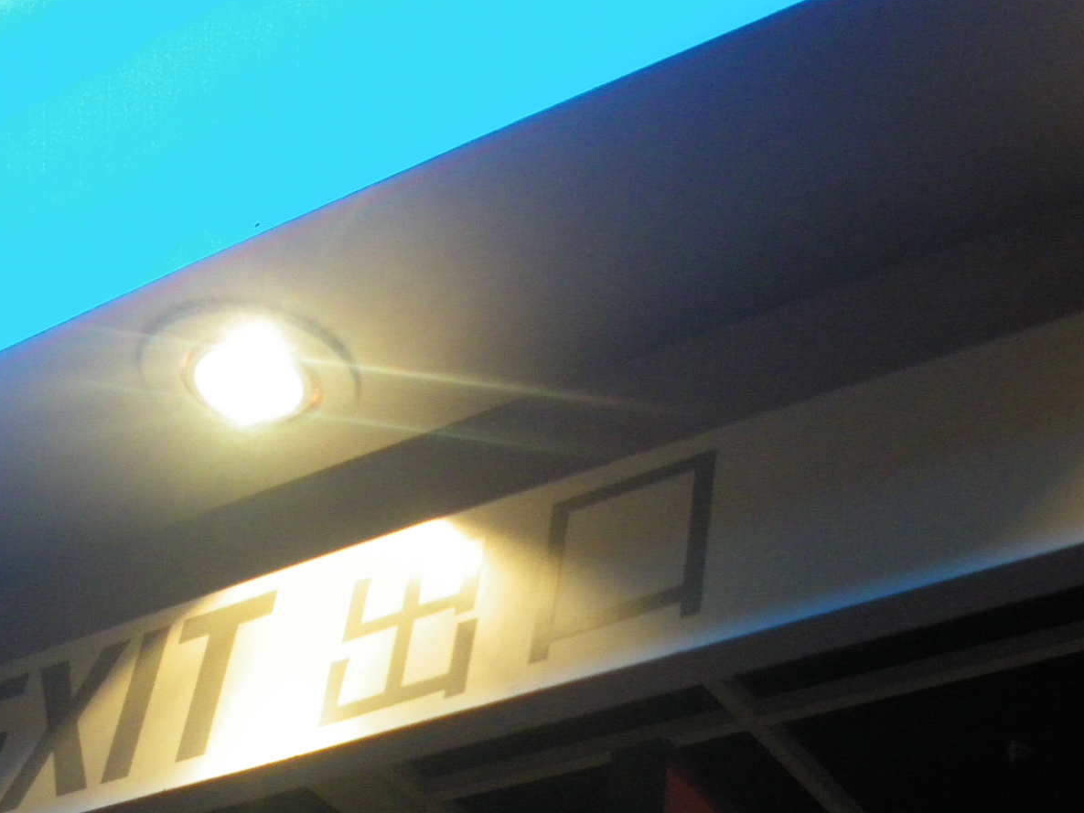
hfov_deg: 27.8
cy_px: 645
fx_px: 2192
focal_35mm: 70
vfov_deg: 20.8
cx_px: 563
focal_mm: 6.3
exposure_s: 1/200
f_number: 3.5
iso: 400
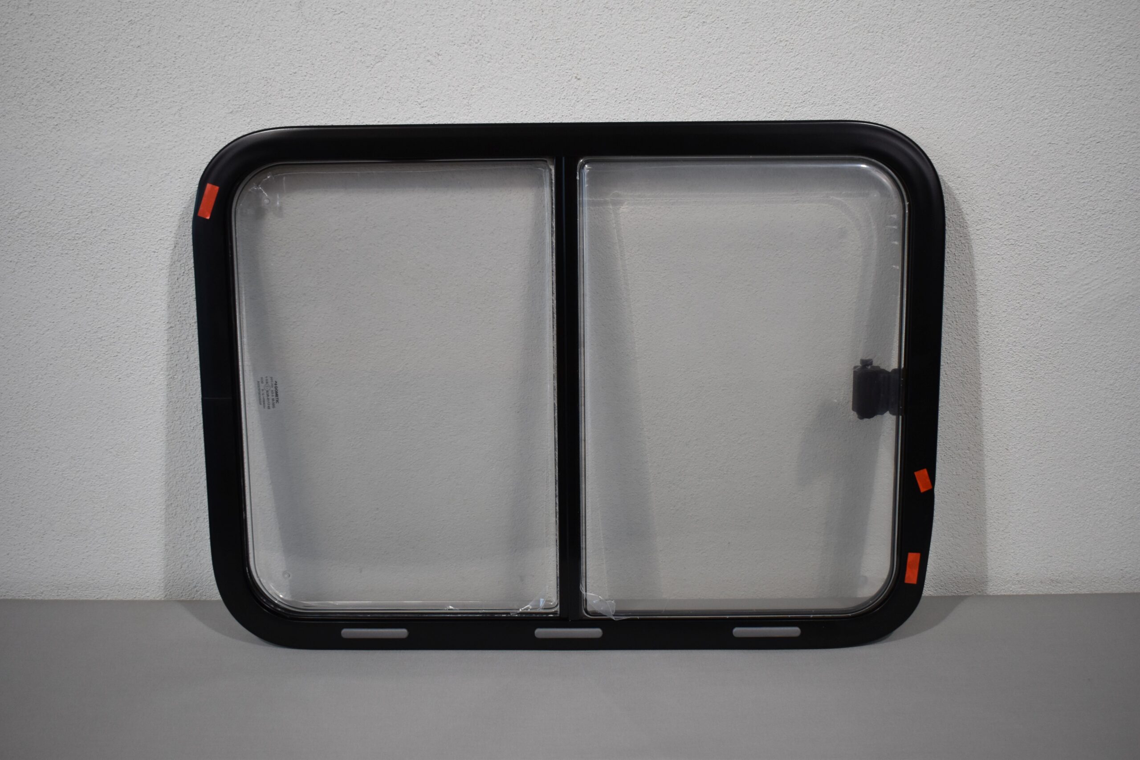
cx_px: 570
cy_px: 380
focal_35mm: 39
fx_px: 1235
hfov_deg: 49.6
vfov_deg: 34.2
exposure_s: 1/250
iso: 560
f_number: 4
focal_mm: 26
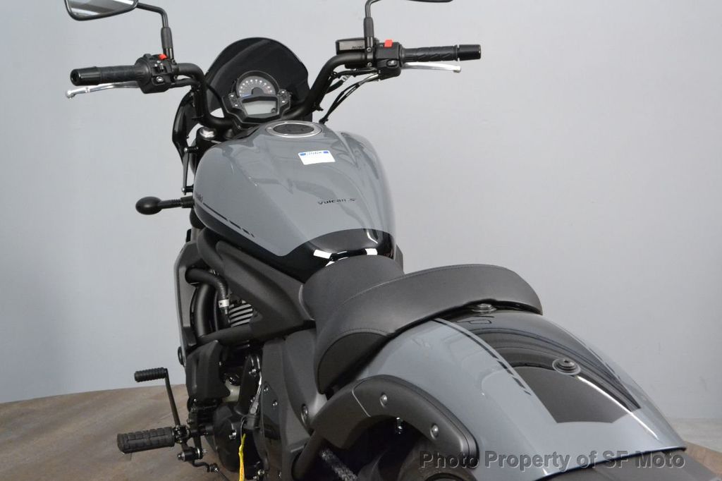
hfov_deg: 37.9
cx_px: 361
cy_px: 240
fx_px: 1053
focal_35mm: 52
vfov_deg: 25.7
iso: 3200
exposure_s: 1/40
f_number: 11
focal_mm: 35
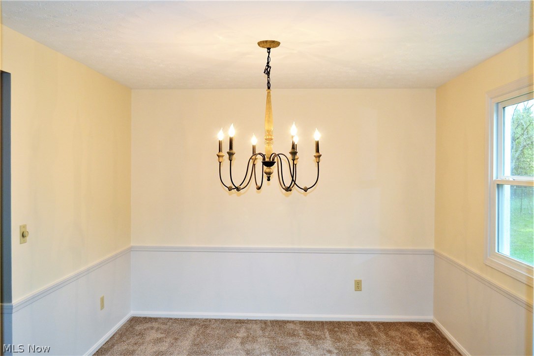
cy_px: 178
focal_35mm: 30
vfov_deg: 43.6
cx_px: 267
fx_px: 445
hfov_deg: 61.9
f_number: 4
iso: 400
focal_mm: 20
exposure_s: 1/125
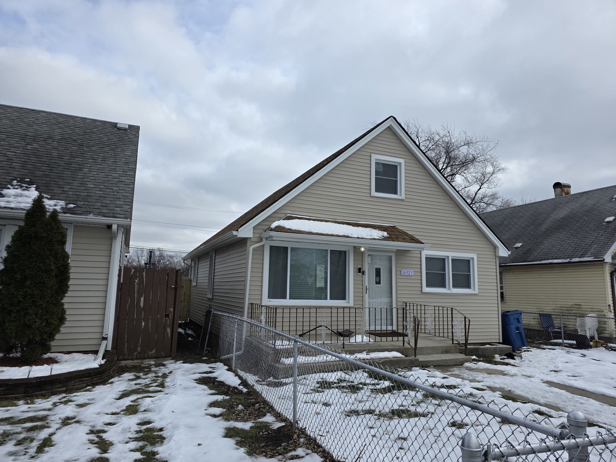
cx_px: 308
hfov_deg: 73.9
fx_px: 409
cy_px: 231
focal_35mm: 23
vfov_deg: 58.9
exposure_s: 1/5296
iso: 80
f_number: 1.7
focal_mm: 6.3
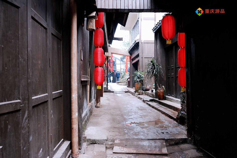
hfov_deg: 67.4
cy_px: 79
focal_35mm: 27
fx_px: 178
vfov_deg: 47.9
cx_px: 118
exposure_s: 1/7
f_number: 2.8
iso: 200
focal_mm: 18
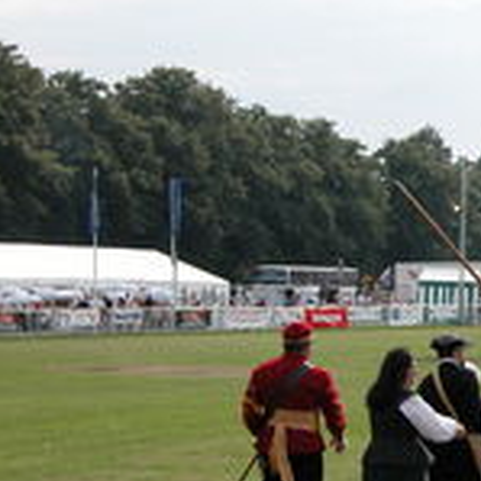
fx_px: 2578
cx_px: 584
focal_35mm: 164
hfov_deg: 10.5
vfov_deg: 10.6
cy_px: 345
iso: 100
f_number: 5.9
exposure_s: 1/654
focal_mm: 17.8
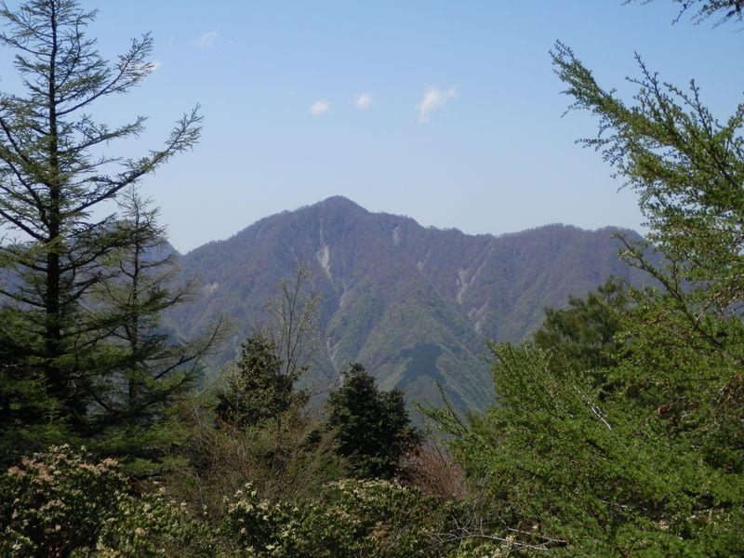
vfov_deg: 29.7
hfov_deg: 38.9
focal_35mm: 49
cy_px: 279
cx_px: 372
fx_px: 1053
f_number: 4
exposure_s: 1/1000
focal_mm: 8.9
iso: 80
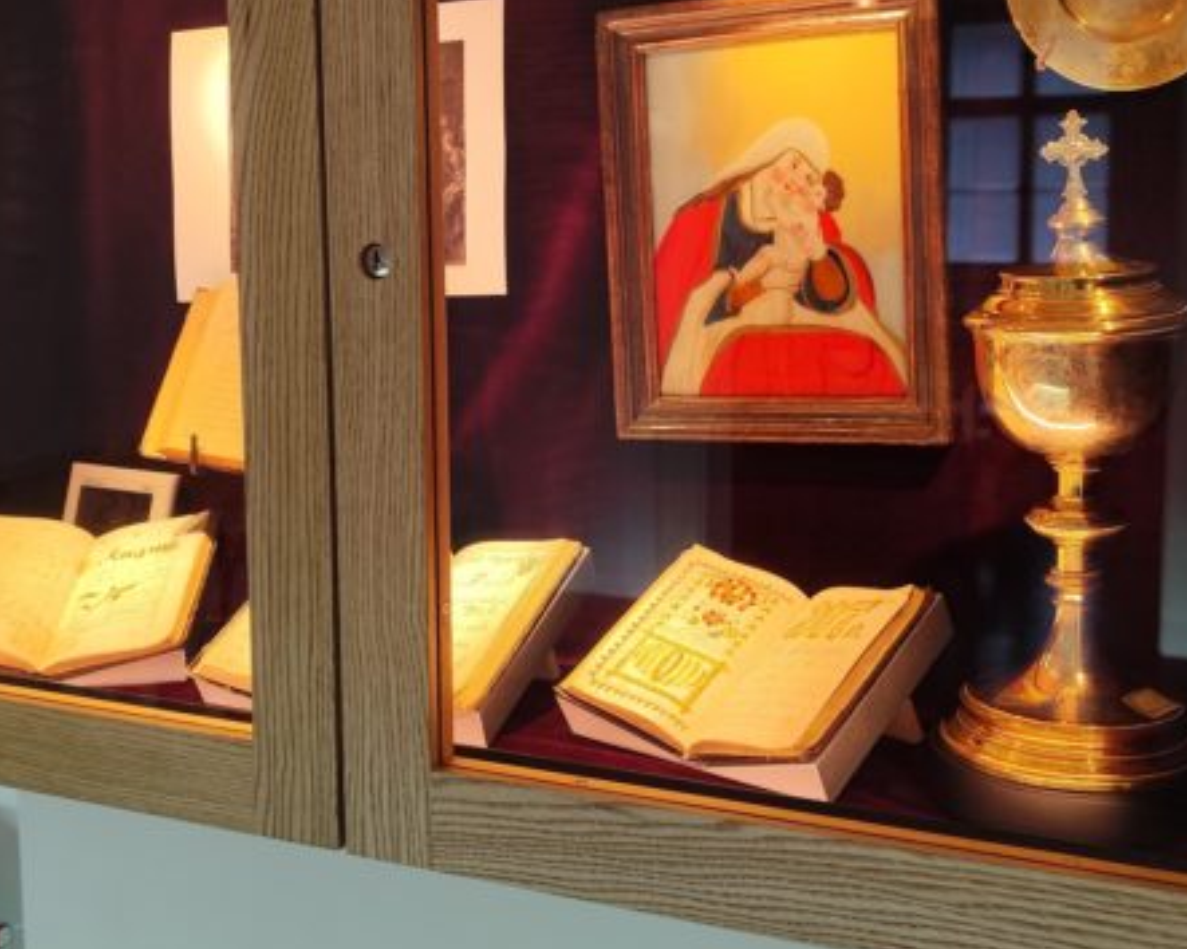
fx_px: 1369
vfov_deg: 37.8
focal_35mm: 39
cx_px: 488
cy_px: 324
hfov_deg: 46.7
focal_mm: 6.19
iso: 64
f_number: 1.65
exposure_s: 1/100
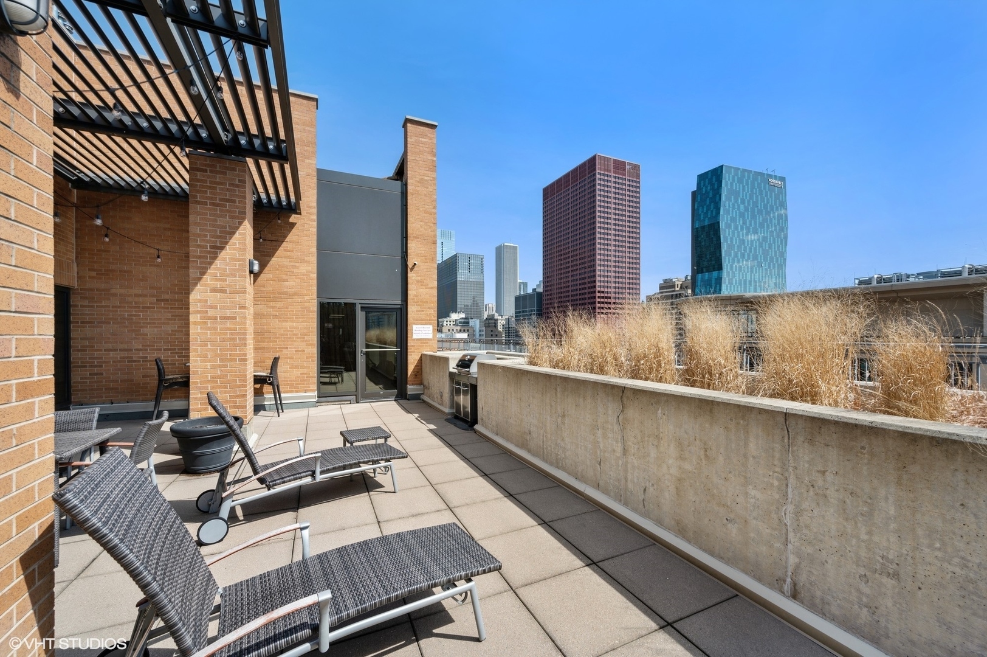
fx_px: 384
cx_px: 494
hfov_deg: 104.3
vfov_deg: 81.1
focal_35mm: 14
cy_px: 328
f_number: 9.5
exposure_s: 1/125
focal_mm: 14
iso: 200
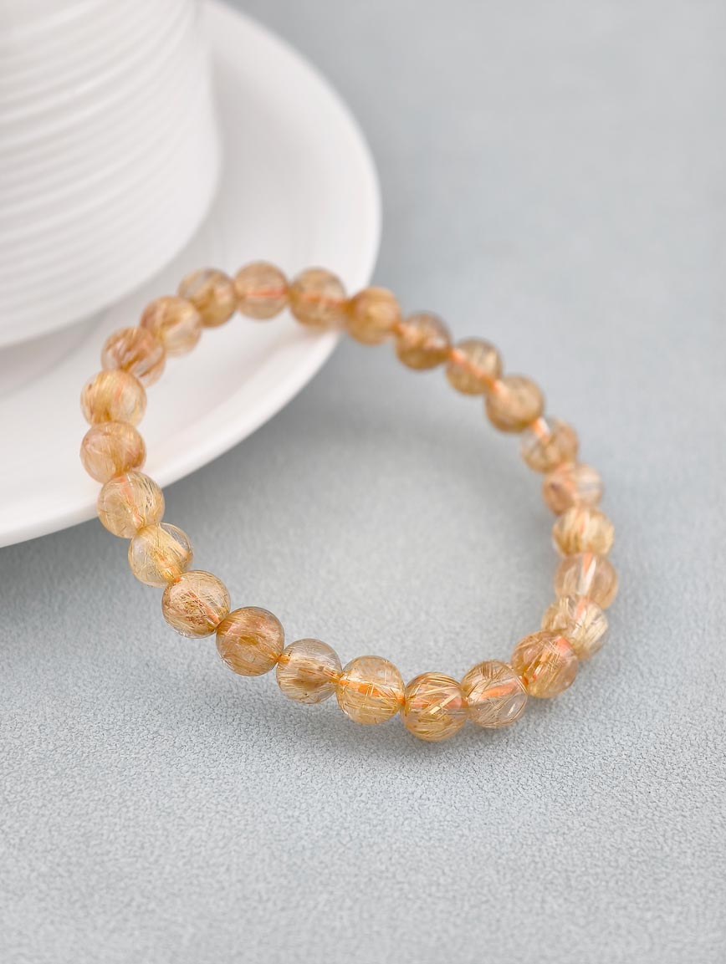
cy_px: 482
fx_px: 2371
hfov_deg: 17.4
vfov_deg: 23.0
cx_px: 363
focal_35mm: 85
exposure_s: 1/160
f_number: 2.67
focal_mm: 22.48
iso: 125
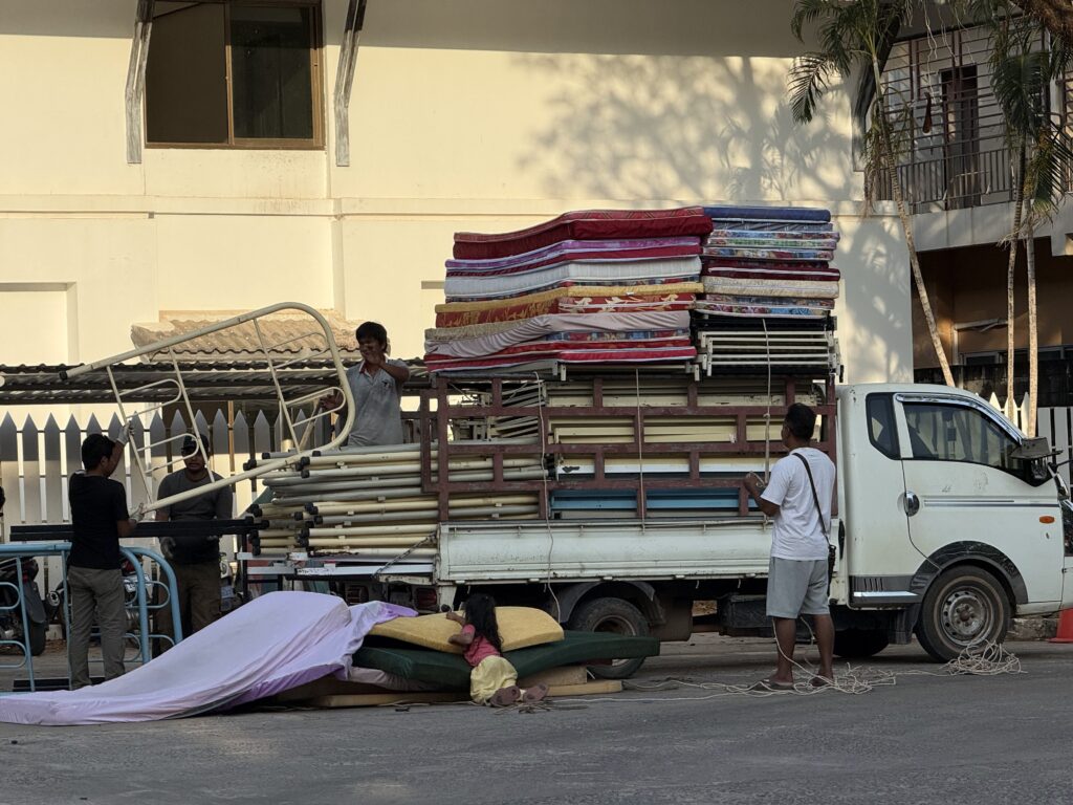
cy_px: 402
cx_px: 536
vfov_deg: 12.3
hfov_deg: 16.4
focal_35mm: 120
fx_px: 3720
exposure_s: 1/1342
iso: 50
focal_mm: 15.66
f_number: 2.8
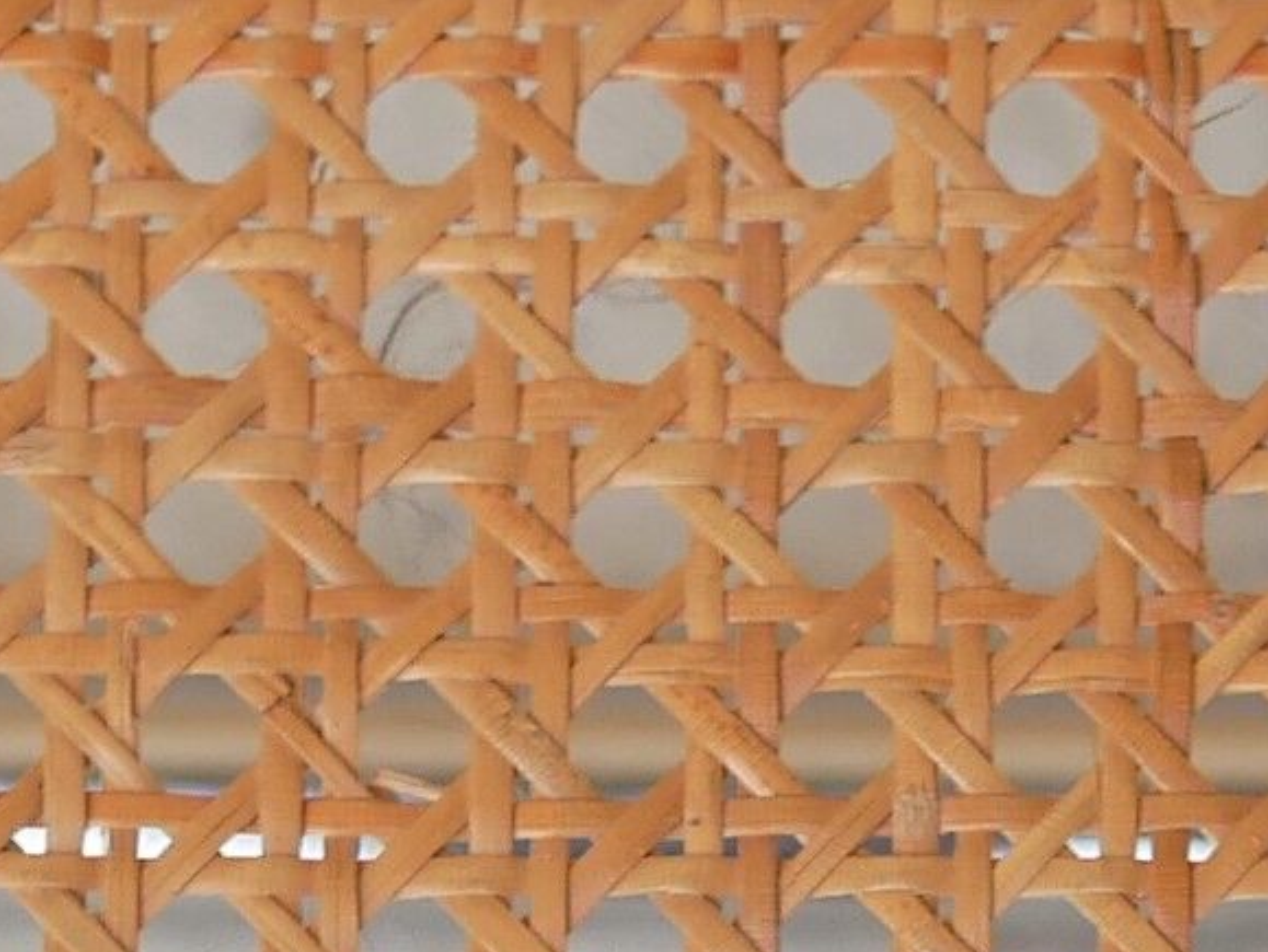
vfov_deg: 4.5
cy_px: 3068
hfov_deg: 6.2
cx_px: 1358
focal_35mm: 317
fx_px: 11619
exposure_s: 1/250
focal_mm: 20
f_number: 2.8
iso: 200
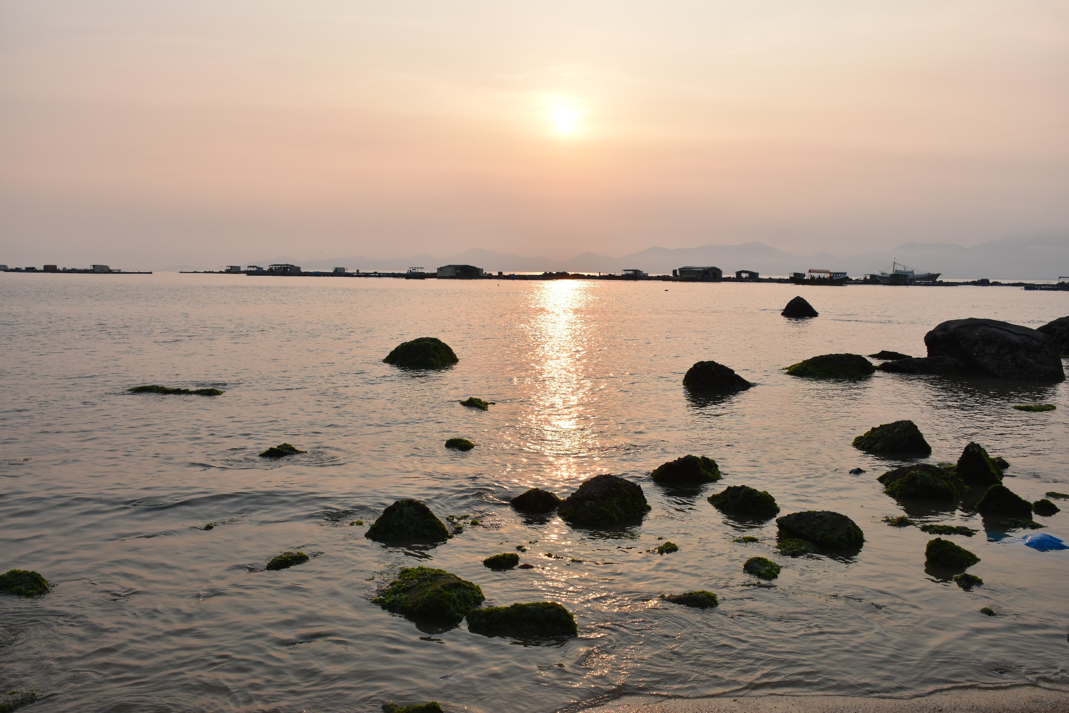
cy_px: 356
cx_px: 534
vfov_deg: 43.6
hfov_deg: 61.9
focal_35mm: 30
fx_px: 891
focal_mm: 20
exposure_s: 1/400
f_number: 8
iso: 200
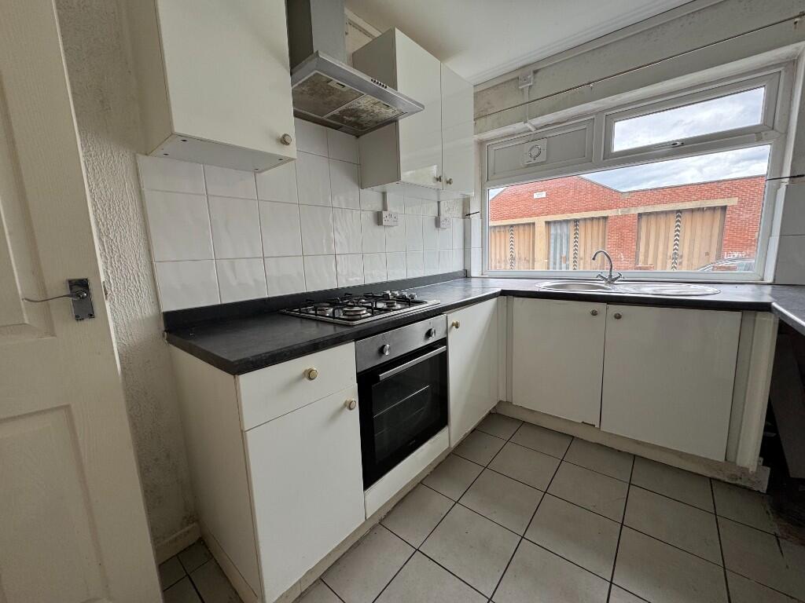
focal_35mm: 14
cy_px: 302
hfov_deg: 102.1
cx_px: 402
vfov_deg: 85.7
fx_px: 326
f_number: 2.2
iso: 40
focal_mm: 2.22
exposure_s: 1/99
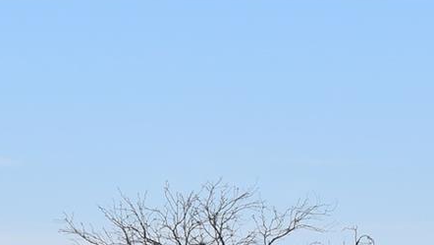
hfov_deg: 5.3
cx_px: -288
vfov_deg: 3.0
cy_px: 350
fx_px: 4610
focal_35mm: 400
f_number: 9
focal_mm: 55
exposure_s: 1/320
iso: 100
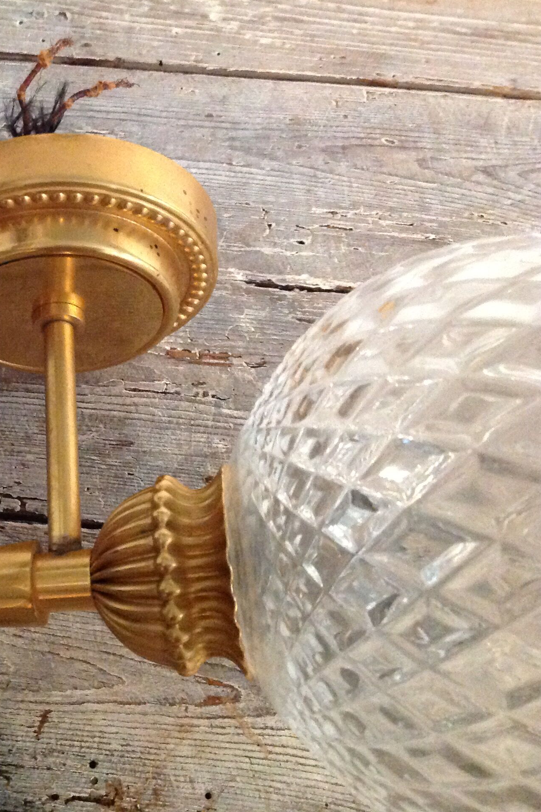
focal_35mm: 49
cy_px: 404
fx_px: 1104
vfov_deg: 40.3
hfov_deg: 26.2
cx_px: 8
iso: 640
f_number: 2.4
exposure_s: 1/15
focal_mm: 4.28
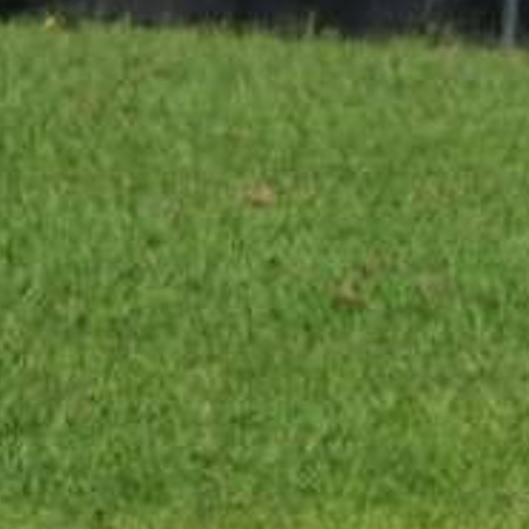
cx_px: 1007
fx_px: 29600
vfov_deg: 1.0
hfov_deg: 1.0
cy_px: 706
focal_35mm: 1712
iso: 320
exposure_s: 1/640
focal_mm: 310
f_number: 11
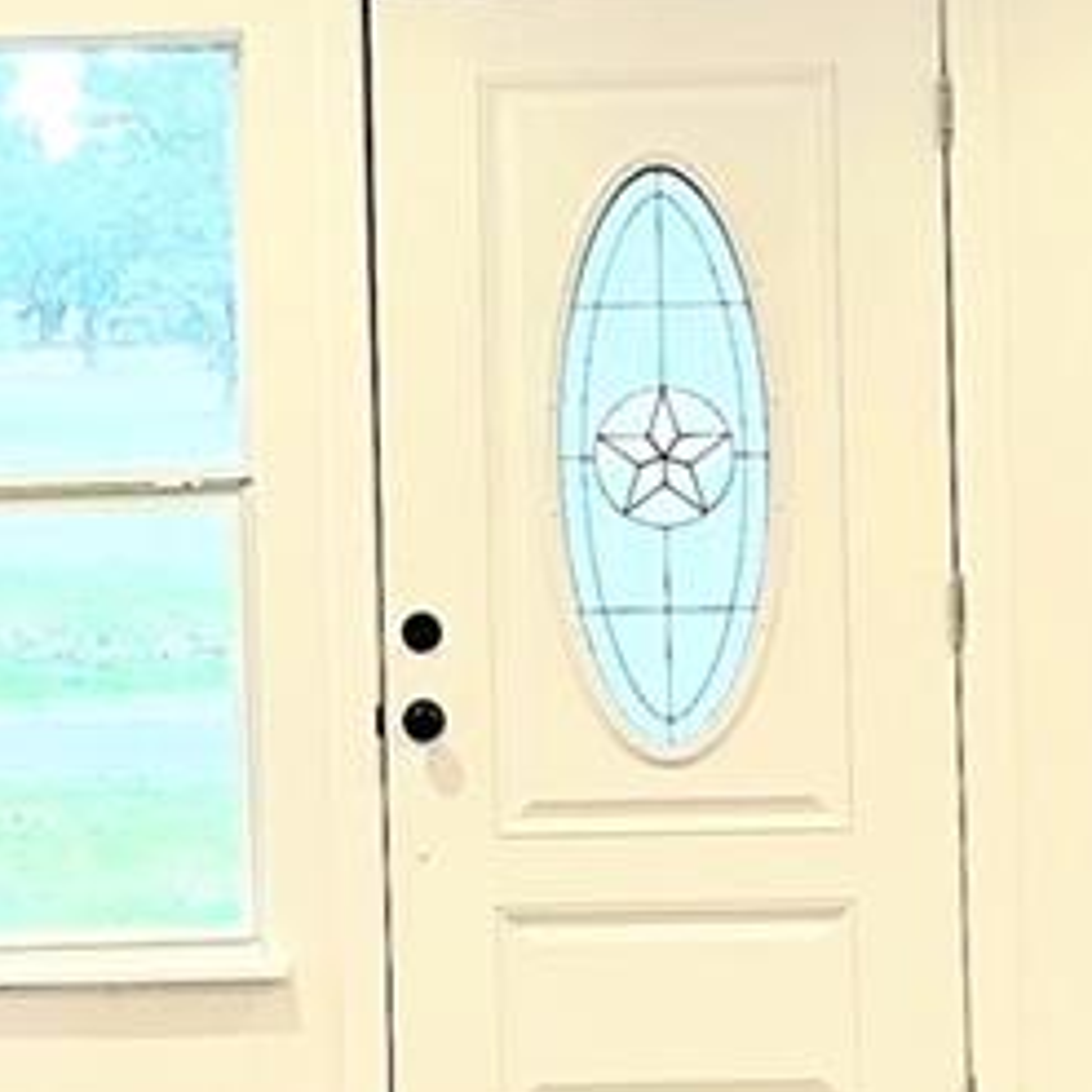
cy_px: 234
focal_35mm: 143
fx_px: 5104
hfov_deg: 12.2
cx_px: 416
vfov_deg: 12.2
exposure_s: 1/60
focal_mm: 5.7
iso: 64
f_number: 1.5
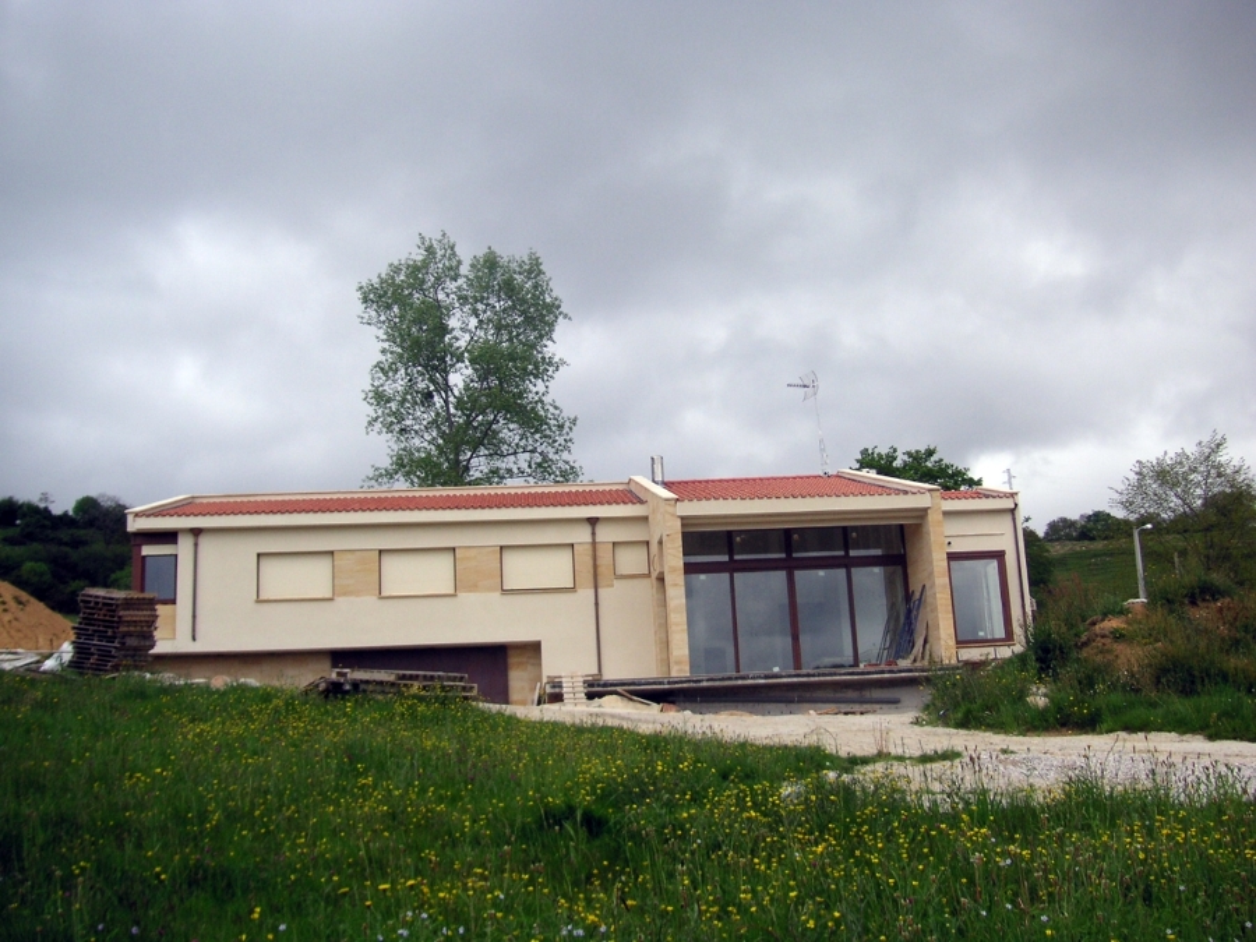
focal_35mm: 37
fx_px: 1343
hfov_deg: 50.1
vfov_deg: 38.7
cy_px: 471
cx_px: 628
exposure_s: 1/750
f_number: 2.8
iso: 50
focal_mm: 6.1
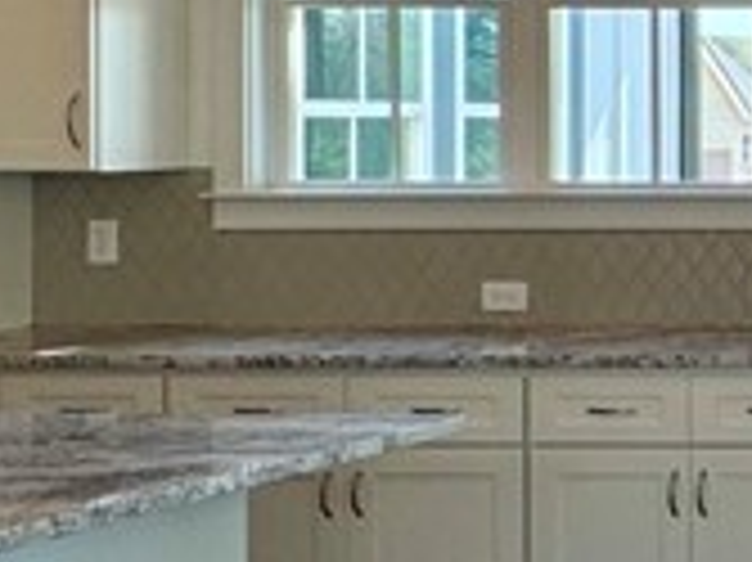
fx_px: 1867
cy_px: 139
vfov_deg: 17.1
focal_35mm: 86
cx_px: 1675
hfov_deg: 15.6
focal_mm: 2.22
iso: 40
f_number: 2.2
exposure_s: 1/145
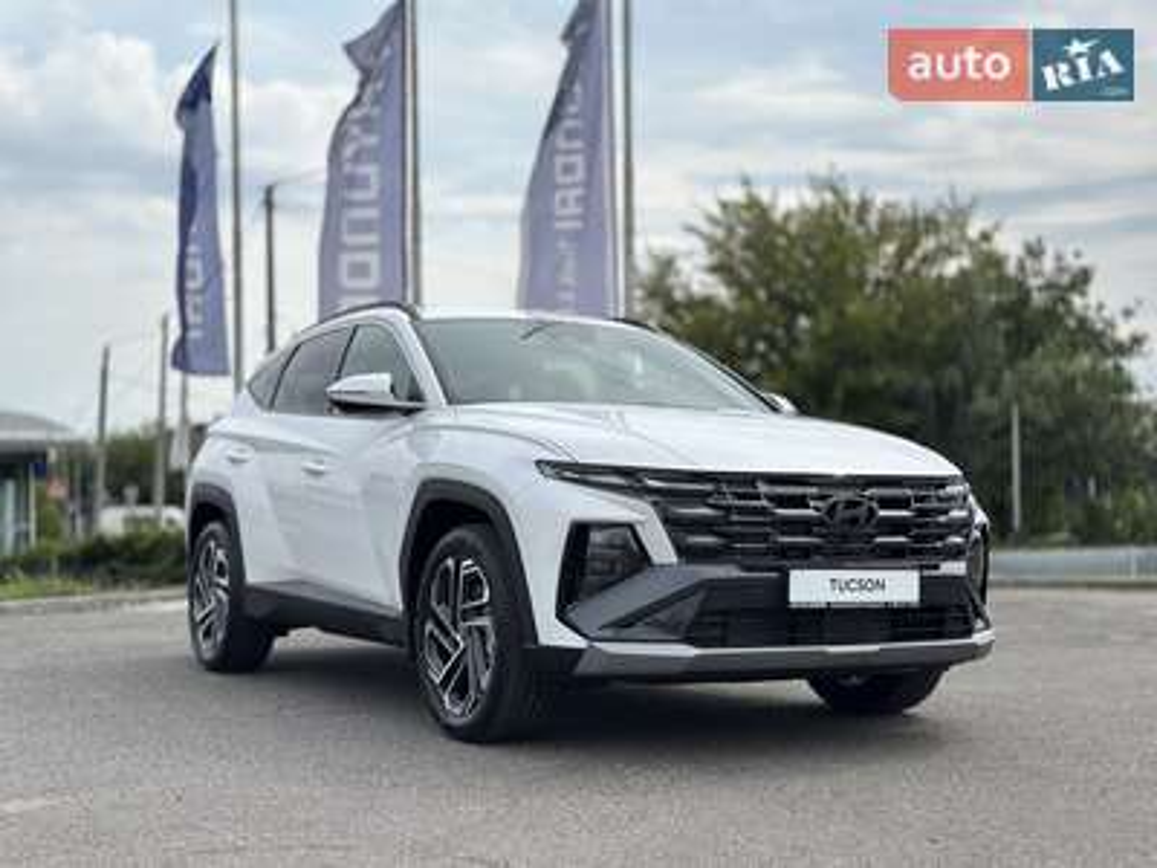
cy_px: 434
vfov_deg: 30.3
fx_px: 1604
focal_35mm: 48
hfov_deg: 39.7
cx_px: 578
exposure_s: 1/5556
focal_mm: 6.86
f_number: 1.78
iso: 100
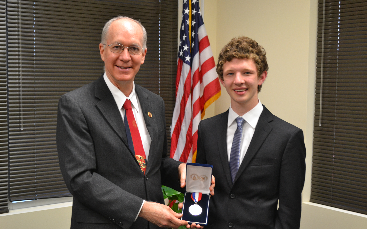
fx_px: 530
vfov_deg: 24.4
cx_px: 182
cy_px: 121
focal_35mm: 53
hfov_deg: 38.2
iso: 1000
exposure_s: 1/60
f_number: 5
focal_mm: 34
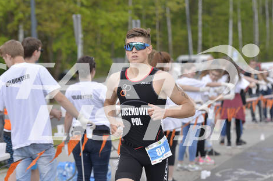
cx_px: 114
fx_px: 1159
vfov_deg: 9.0
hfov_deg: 13.4
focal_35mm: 153
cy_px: 95
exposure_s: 1/2500
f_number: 4
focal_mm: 112
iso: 400
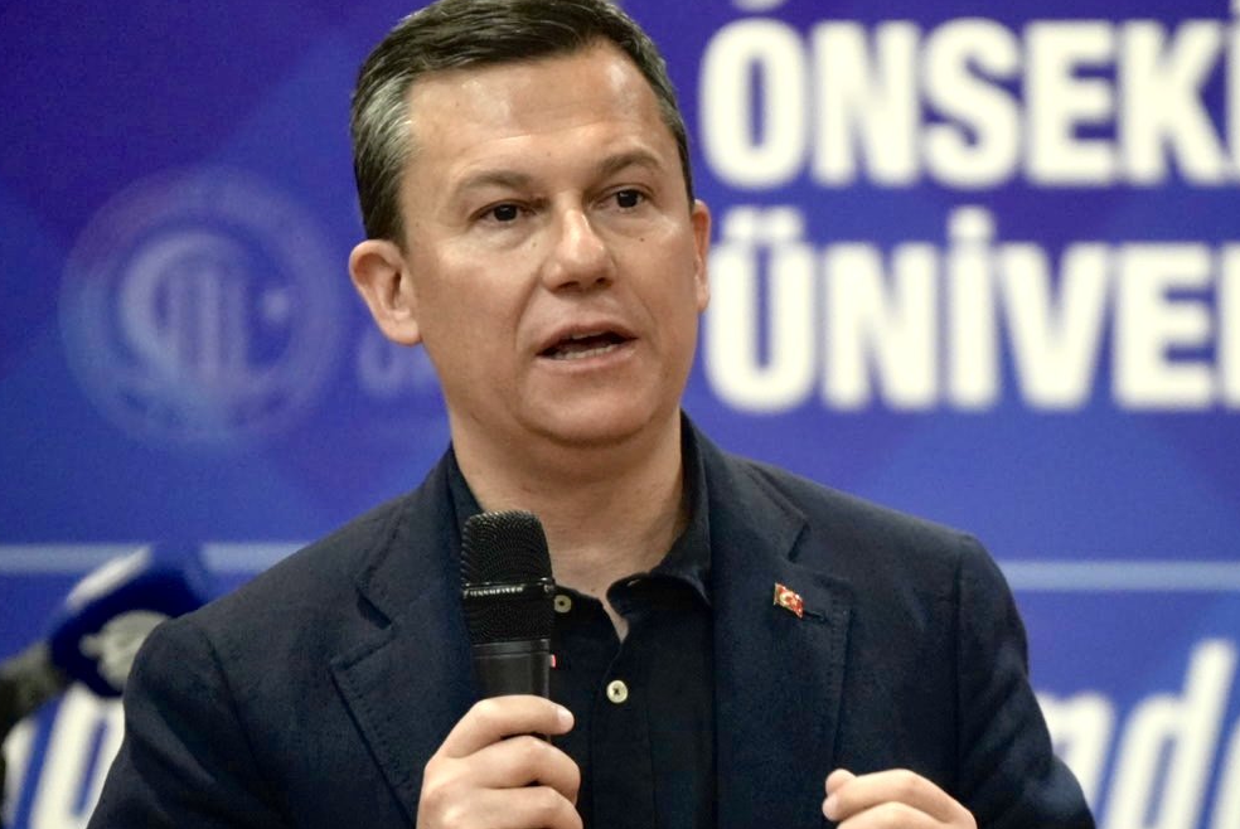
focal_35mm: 657
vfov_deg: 2.1
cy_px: 423
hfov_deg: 3.1
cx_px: 944
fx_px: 22649
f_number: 6.3
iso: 4000
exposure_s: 1/100
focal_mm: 400
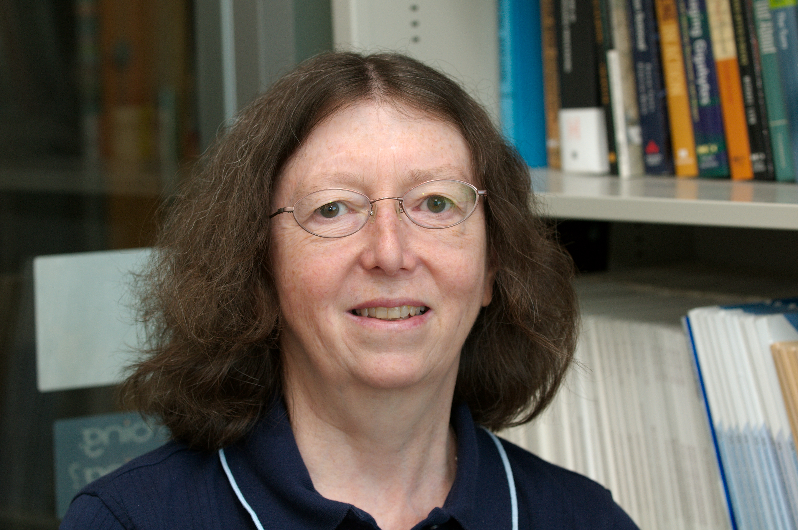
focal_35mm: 123
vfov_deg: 11.1
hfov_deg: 16.7
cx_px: 399
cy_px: 265
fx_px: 2724
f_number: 5
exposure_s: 1/60
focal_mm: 82
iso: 200
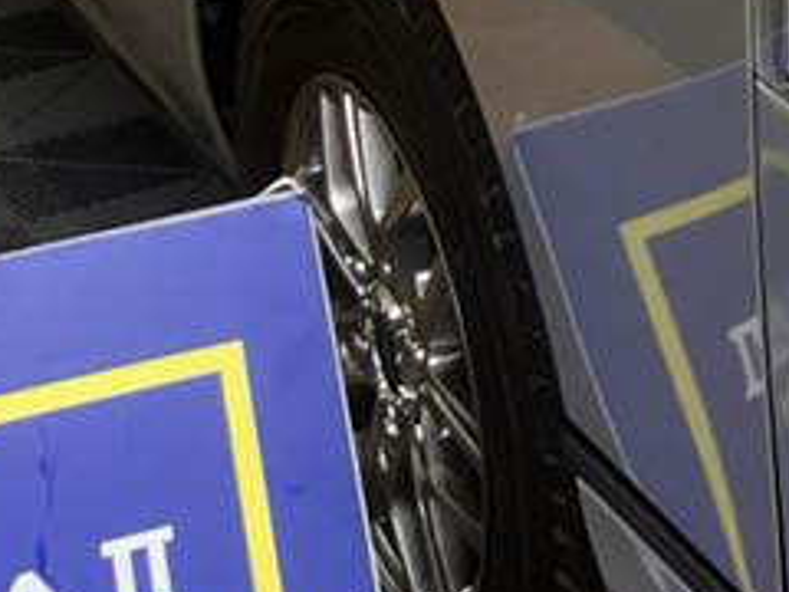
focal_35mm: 140
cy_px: -513
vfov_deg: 10.0
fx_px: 3191
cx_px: 1243
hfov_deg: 13.2
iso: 25
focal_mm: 3.99
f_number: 1.8
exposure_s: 1/207
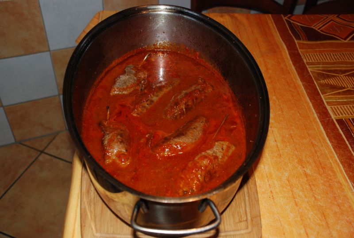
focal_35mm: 39
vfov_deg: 34.3
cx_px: 177
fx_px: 384
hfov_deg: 49.5
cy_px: 119
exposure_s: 1/60
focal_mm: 26
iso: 400
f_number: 4
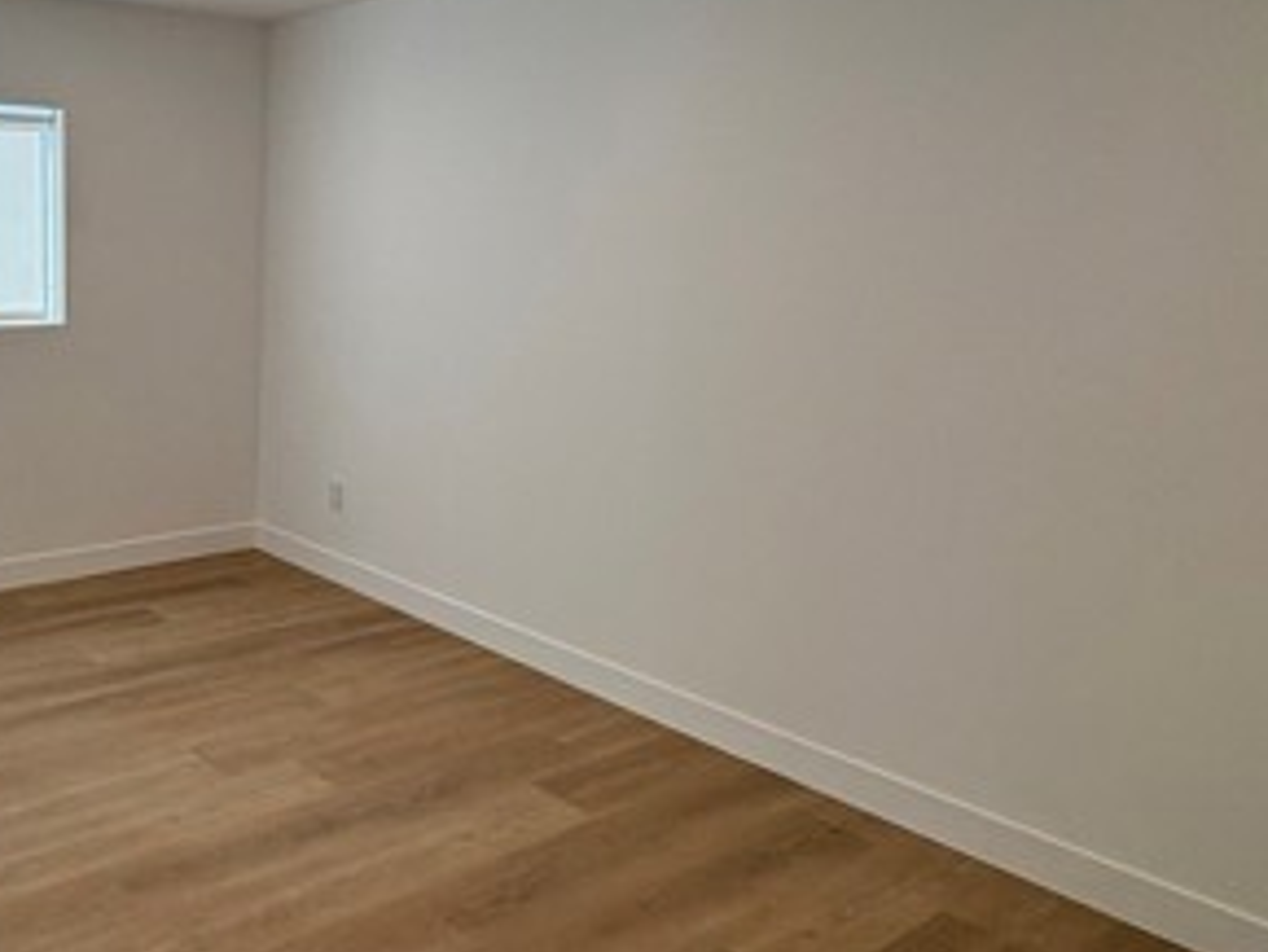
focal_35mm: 31
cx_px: 215
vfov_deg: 45.4
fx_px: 1136
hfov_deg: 53.5
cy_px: 426
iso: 50
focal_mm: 2.22
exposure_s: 1/178
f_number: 2.2
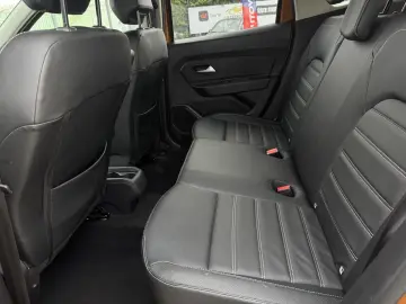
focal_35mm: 24
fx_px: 281
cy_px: 152
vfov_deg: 56.8
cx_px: 203
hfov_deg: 71.6
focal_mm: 6.76
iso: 400
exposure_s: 1/60
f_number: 1.78
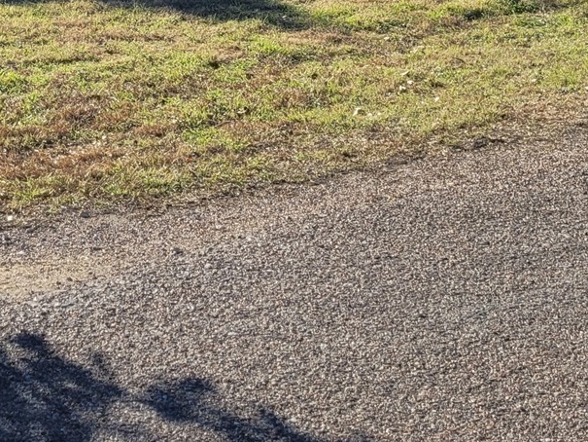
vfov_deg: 15.1
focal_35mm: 88
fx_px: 1495
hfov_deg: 22.1
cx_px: 158
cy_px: -295
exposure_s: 1/2271
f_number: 1.8
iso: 40
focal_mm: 5.4
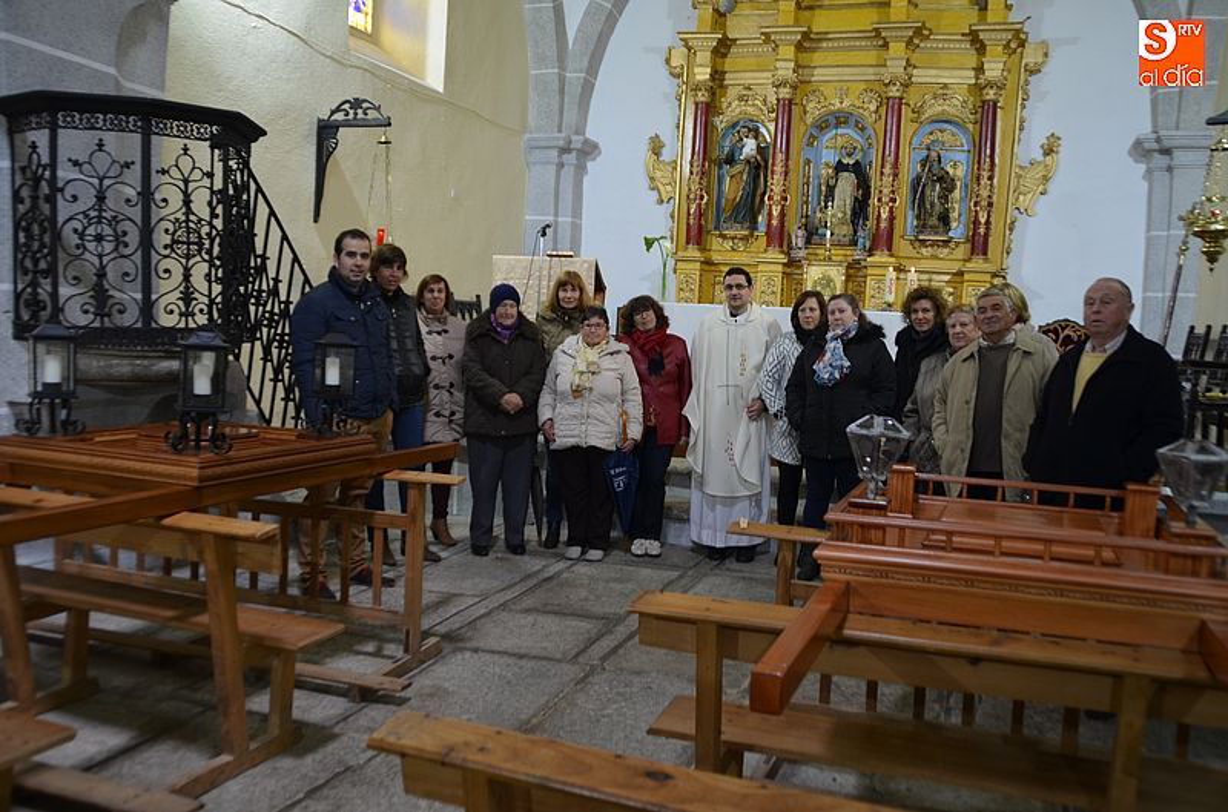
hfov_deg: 57.3
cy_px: 406
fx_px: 1123
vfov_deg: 39.8
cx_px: 614
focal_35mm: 33
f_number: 3.5
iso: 320
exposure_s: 1/15
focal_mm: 22
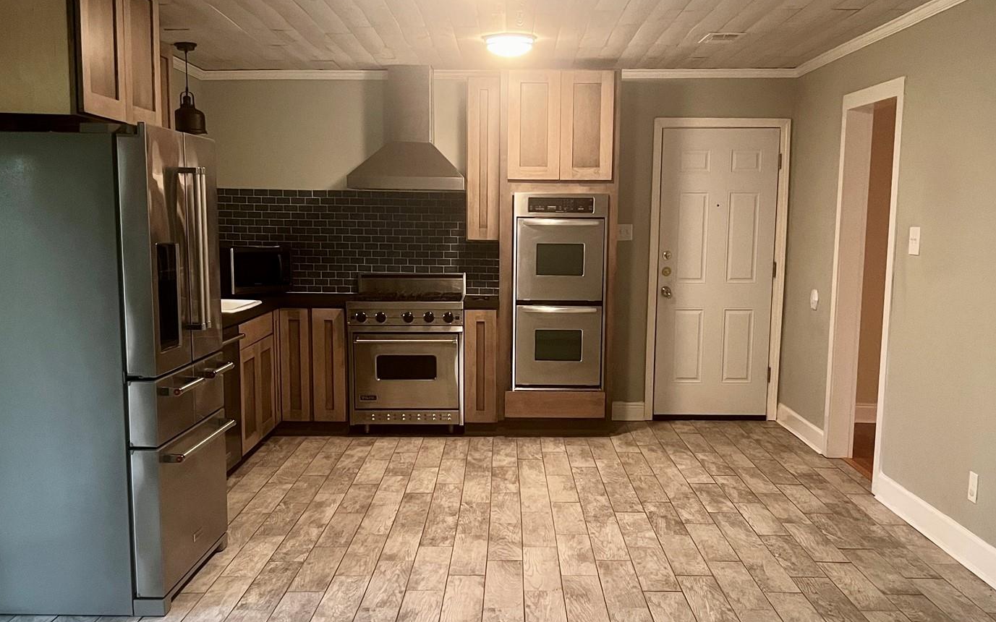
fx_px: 1113
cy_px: 398
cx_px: 498
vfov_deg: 31.1
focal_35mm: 41
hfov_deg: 48.2
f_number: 1.5
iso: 250
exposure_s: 1/60
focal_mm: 5.7
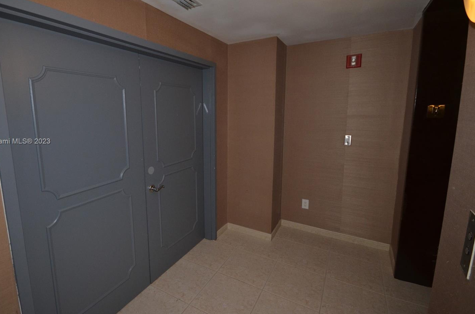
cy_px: 142
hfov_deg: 93.1
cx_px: 212
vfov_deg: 70.0
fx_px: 224
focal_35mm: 17
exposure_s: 1/60
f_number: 4
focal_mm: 10
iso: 800
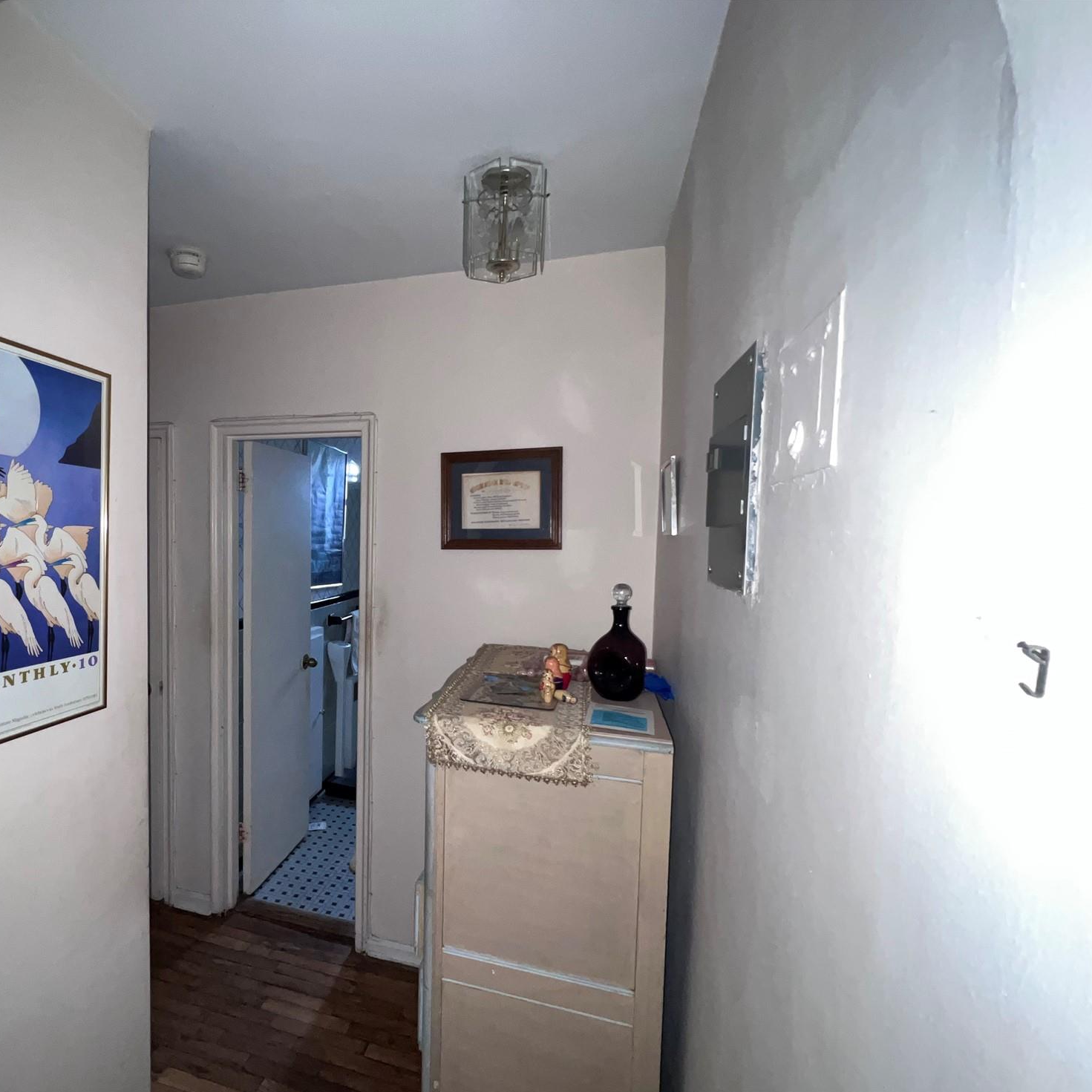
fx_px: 571
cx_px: 396
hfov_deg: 85.4
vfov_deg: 87.4
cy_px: 569
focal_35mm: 16
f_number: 1.8
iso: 500
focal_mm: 1.57
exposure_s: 1/39
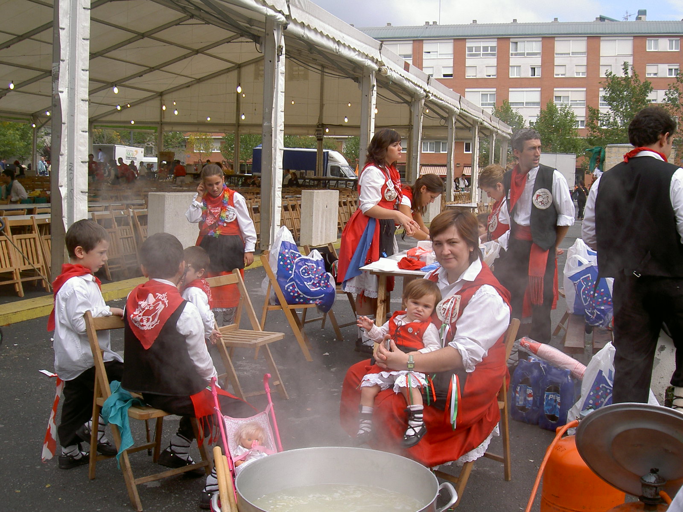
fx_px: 769
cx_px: 342
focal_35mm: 39
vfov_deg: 36.8
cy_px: 256
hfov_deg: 47.9
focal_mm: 8
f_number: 4.7
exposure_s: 1/303
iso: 100
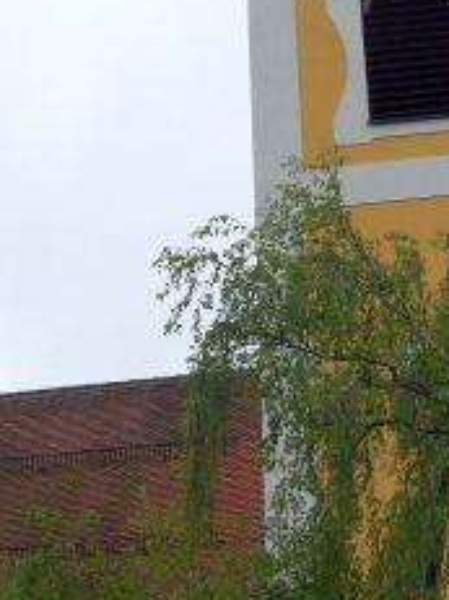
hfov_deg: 9.9
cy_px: 265
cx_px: 415
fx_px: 2579
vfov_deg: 13.3
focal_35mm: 149
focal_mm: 7.7
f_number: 3.6
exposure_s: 1/1250
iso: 125
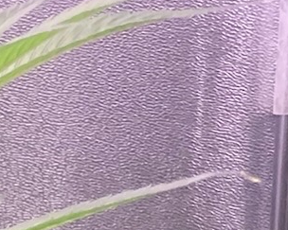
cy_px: 864
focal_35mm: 184
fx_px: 1568
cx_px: -185
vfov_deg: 6.8
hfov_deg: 10.1
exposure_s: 1/60
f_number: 1.8
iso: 100
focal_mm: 3.99
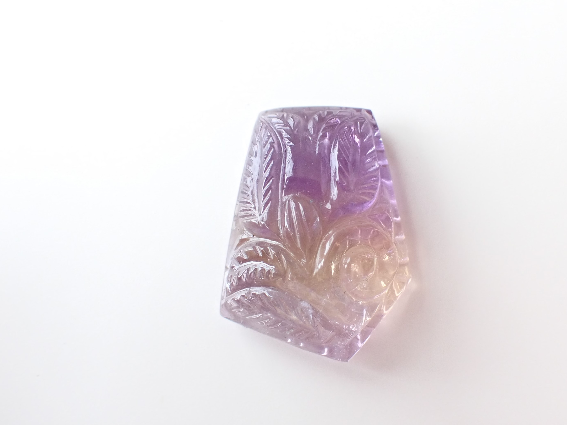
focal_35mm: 40
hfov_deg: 46.7
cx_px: 314
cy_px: 229
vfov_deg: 35.9
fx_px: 655
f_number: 3.2
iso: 250
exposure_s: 1/125
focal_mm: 5.4
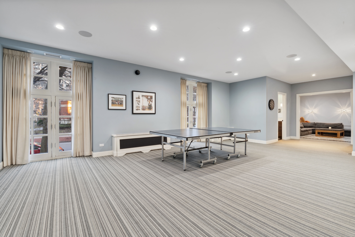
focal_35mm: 16
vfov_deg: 73.7
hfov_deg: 96.7
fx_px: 158
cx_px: 178
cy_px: 118
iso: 320
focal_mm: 16
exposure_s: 1/8
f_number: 7.1
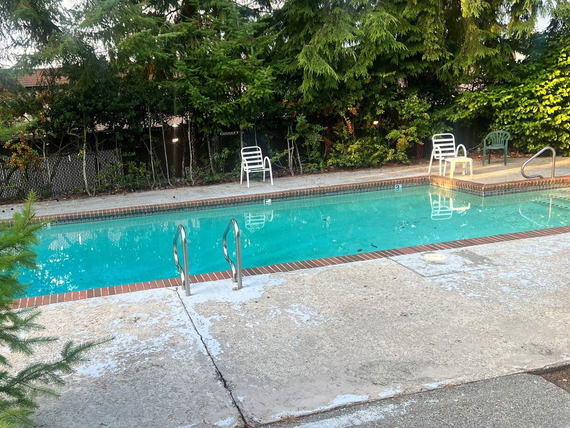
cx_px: 231
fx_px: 560
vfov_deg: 41.8
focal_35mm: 34
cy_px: 224
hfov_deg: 53.6
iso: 32
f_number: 1.5
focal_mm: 5.7
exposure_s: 1/121
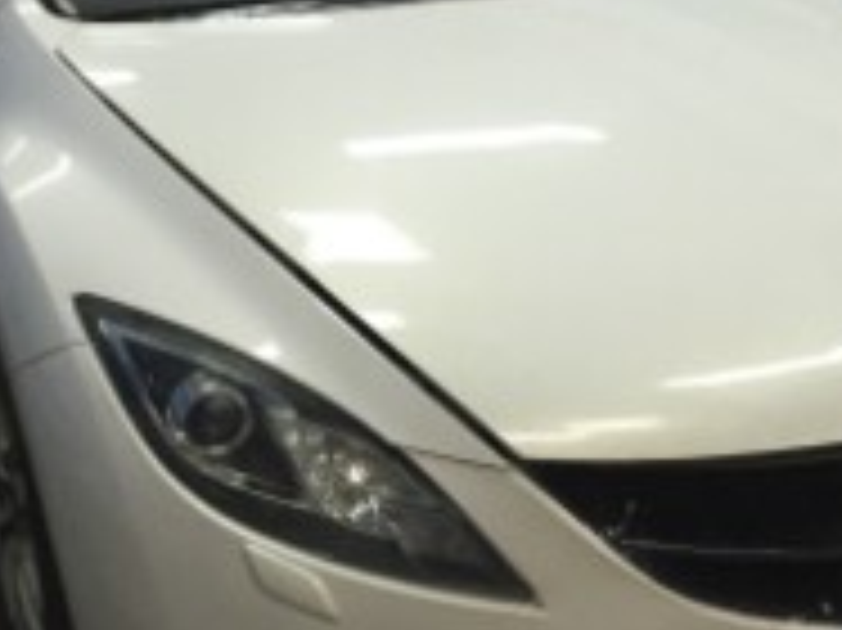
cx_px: 369
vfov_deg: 23.0
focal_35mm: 62
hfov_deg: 31.2
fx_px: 1507
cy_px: 54
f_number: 2.2
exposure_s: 1/33
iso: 64
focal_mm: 4.15
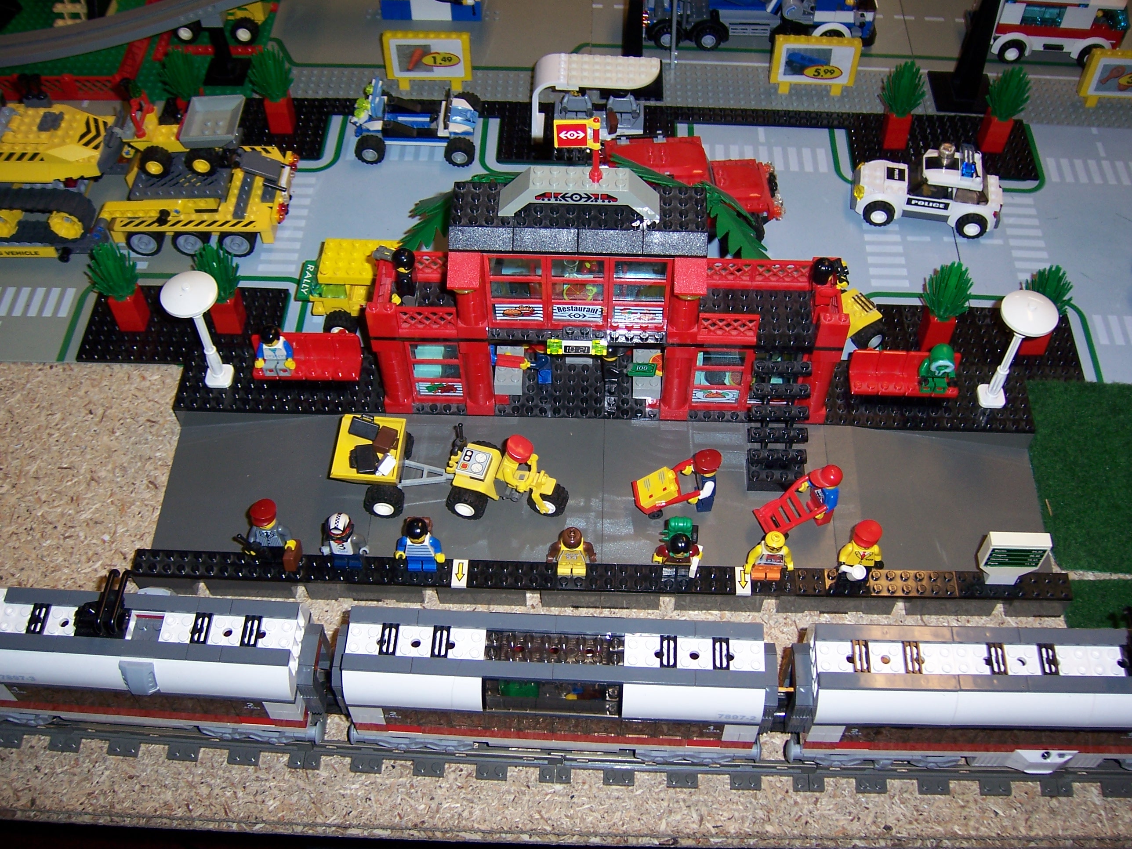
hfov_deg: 51.4
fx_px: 1177
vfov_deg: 39.7
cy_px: 424
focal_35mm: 36
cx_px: 566
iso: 80
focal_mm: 6.2
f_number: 2.8
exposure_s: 1/60
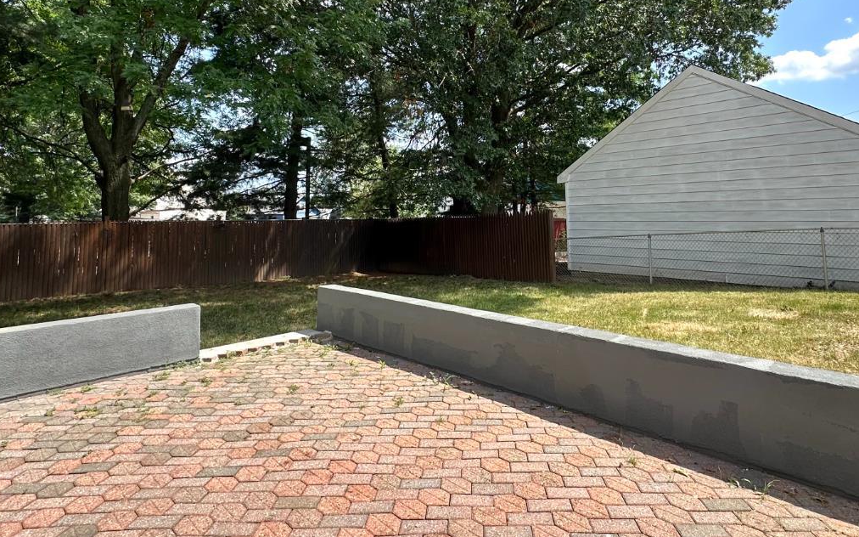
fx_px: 515
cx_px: 480
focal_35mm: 22
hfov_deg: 79.3
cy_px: 169
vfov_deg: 53.7
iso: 40
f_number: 2.2
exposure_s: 1/403
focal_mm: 2.22
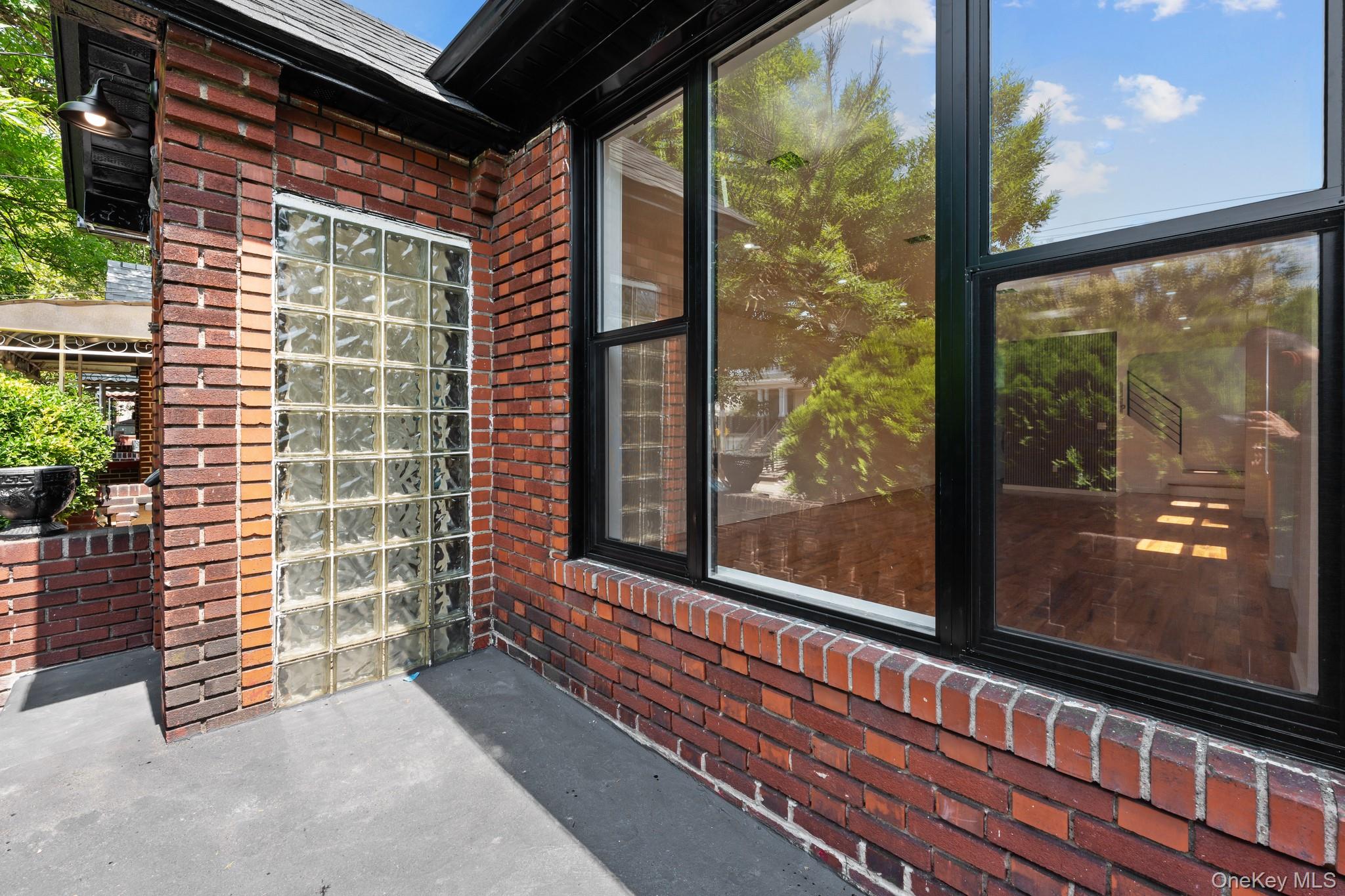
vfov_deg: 81.2
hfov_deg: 104.3
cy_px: 448
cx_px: 672
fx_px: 523
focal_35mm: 14
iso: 200
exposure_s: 1/40
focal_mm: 14
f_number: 10
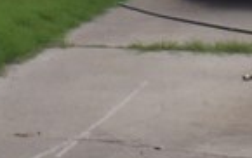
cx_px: 5
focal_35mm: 209
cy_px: -313
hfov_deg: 10.0
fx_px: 1437
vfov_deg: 5.9
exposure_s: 1/60
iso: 80
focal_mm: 5
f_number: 10
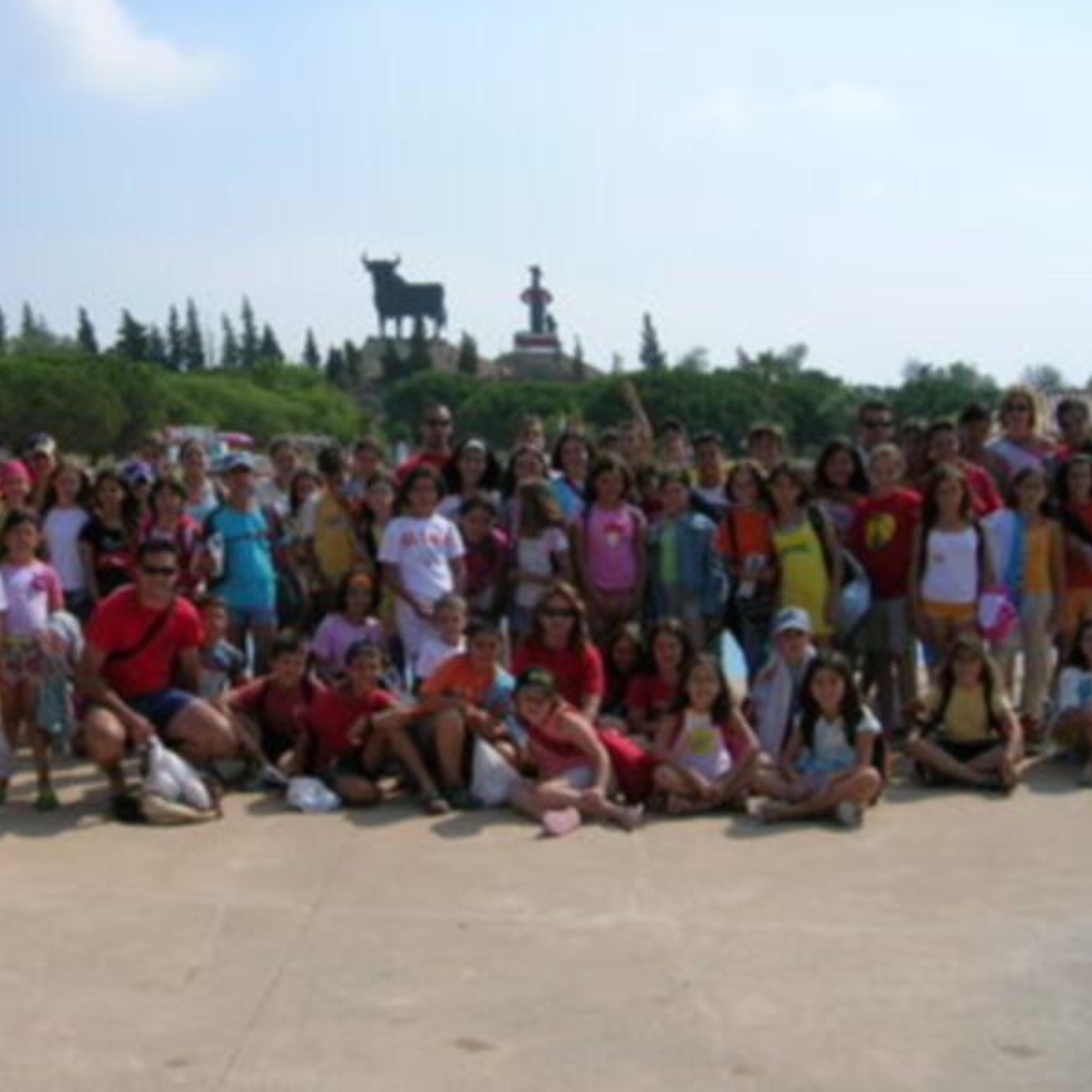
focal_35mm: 44
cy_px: 543
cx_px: 400
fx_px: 1570
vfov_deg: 38.3
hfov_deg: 38.1
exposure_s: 1/678
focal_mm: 5.7
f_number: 4.9
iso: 50
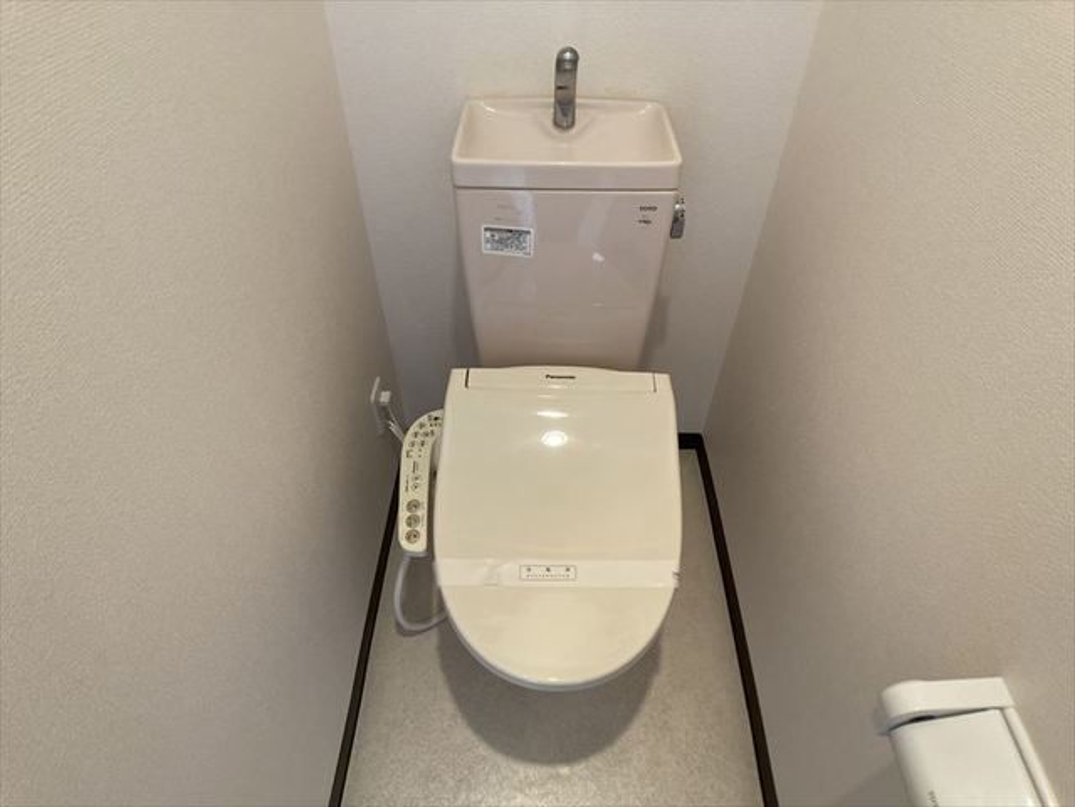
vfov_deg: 49.7
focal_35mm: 28
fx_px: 870
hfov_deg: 63.4
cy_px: 404
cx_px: 538
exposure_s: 1/50
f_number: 1.8
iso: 64
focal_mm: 3.99
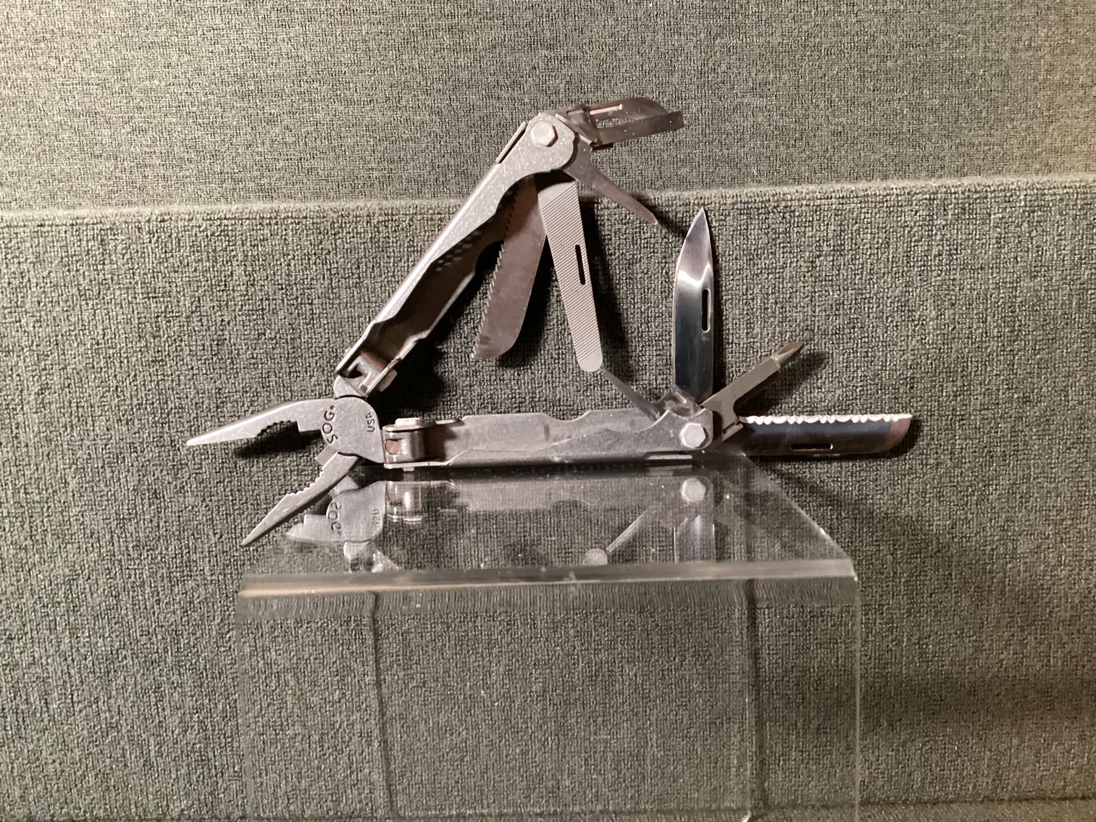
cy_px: 411
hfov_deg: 58.3
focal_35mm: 31
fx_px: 982
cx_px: 548
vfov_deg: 45.4
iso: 640
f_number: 2.4
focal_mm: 3.3
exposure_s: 1/30
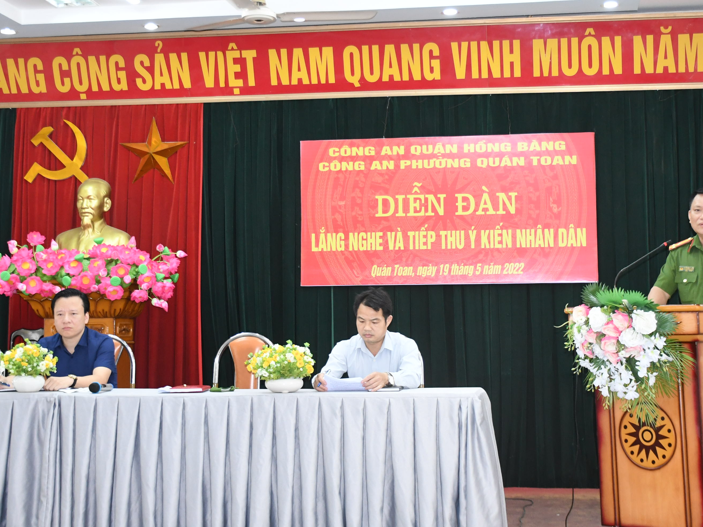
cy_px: 224
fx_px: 1254
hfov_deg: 31.3
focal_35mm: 62
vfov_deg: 23.7
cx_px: 387
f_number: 4.5
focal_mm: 27
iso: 1600
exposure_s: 1/200
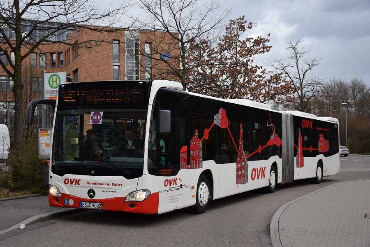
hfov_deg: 38.9
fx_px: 524
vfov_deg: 26.5
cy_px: 124
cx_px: 185
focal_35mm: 51
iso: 800
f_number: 4.2
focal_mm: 34
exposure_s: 1/800
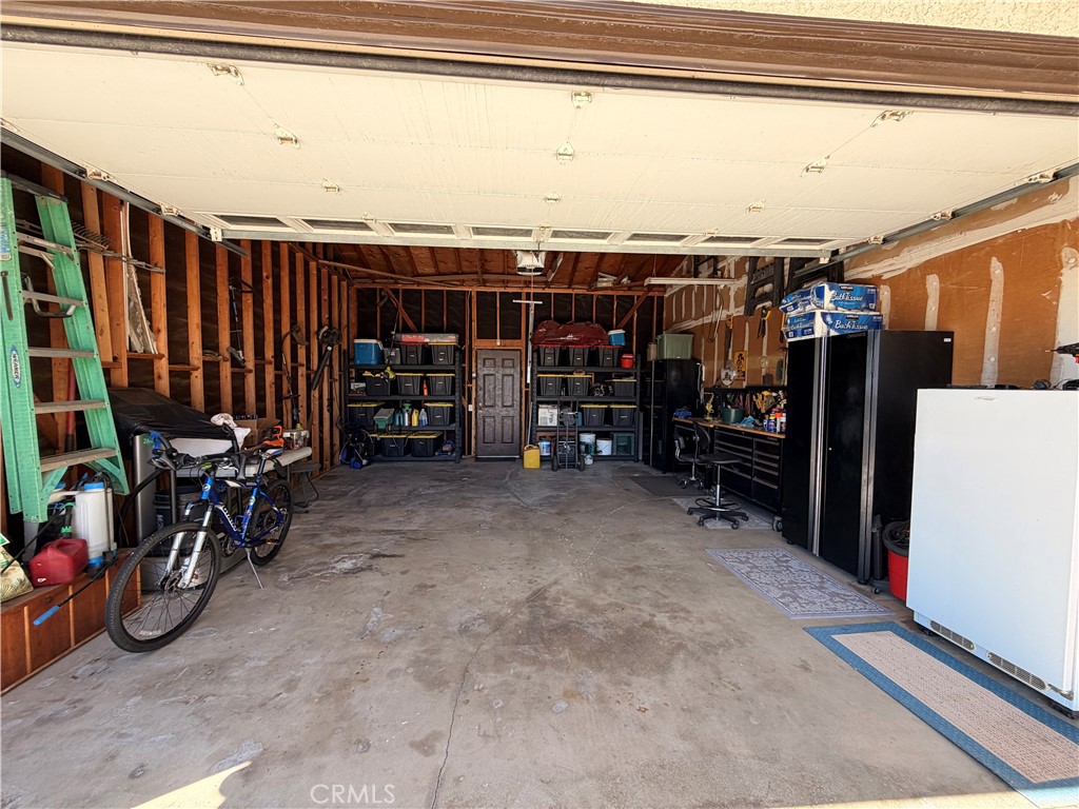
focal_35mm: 14
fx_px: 436
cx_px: 540
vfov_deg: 85.7
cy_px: 404
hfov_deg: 102.1
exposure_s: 1/174
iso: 40
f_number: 2.2
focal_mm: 2.22
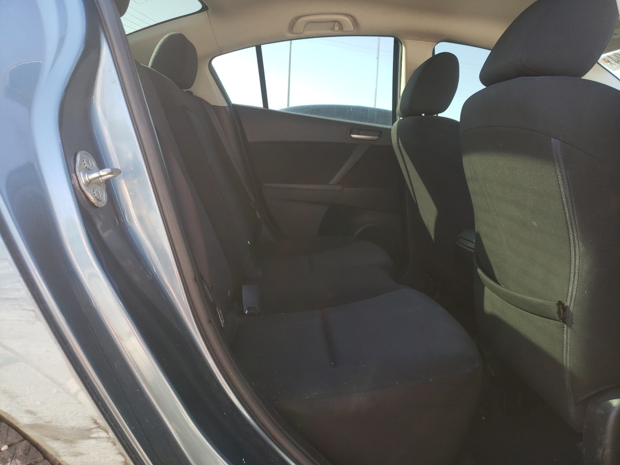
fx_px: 466
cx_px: 310
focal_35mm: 26
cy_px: 232
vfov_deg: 53.1
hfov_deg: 67.3
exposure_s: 1/182
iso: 50
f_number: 1.5
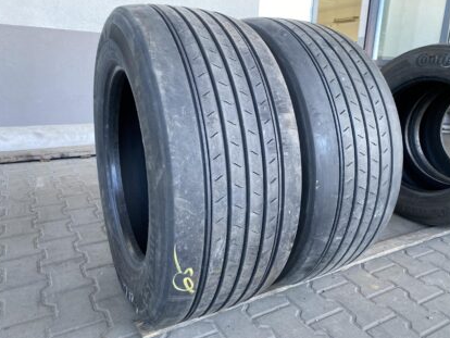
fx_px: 351
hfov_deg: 65.3
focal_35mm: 27
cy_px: 165
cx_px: 226
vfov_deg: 51.4
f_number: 1.8
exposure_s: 1/121
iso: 100
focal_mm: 4.25
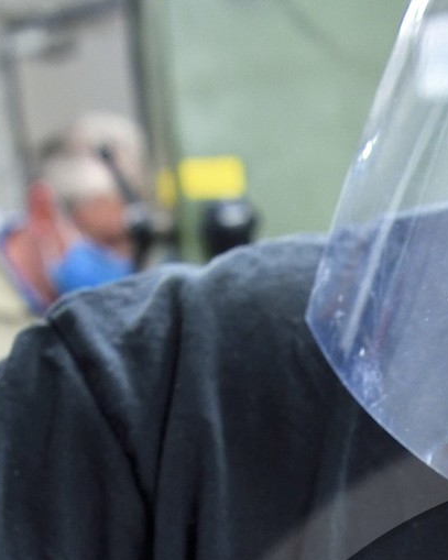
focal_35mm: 133
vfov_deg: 13.4
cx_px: 622
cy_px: 926
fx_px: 2205
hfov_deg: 11.2
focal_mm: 30
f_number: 5.6
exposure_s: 1/40
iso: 800
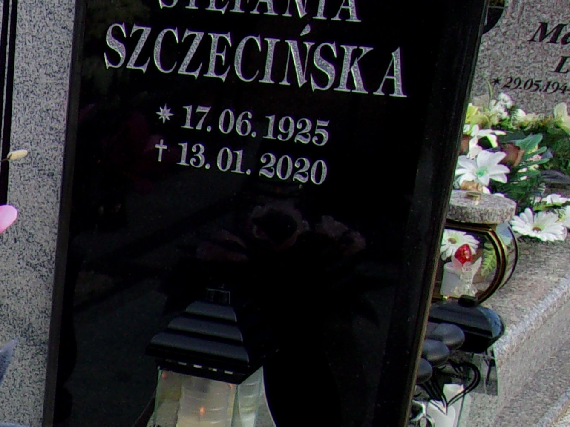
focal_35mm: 93
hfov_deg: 19.1
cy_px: 502
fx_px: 1531
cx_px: -217
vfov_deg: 15.4
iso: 80
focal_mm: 4.9
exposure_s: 1/58
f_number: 10.4
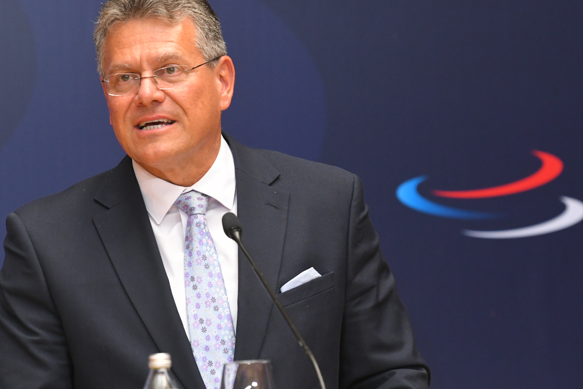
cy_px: 163
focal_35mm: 355
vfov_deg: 3.9
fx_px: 5749
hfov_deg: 5.8
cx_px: 284
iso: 2000
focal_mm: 200
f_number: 4
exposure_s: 1/500
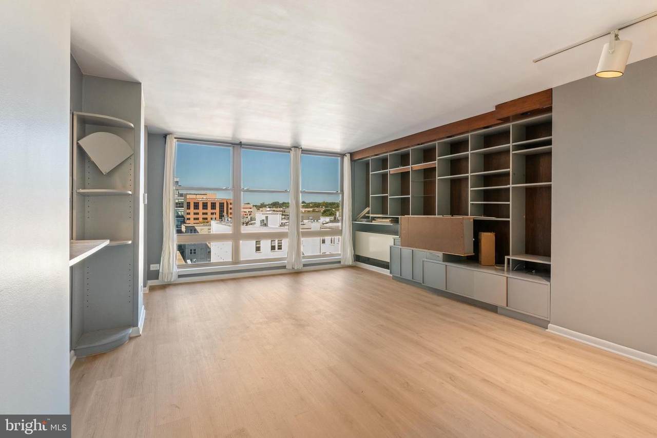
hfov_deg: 93.3
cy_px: 219
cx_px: 328
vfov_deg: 70.4
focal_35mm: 17
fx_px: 310
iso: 500
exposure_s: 1/15
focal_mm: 17
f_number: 8
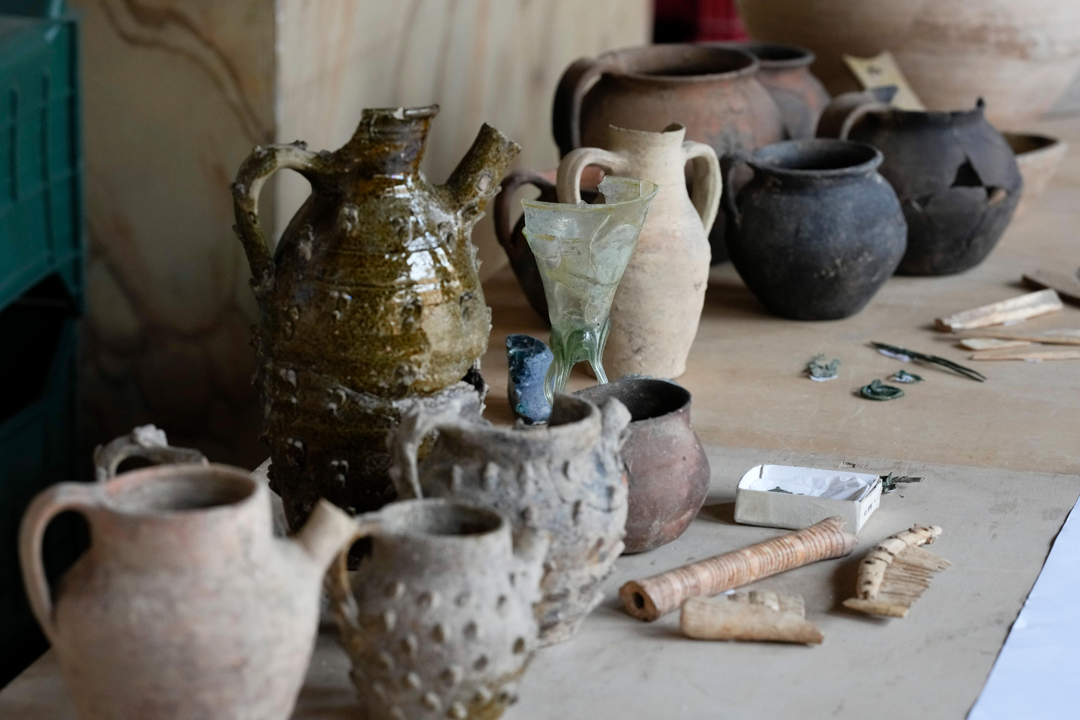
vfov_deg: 10.2
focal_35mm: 135
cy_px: 360
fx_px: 4050
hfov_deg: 15.2
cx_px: 540
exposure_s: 1/400
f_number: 5.6
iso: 2000
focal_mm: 135
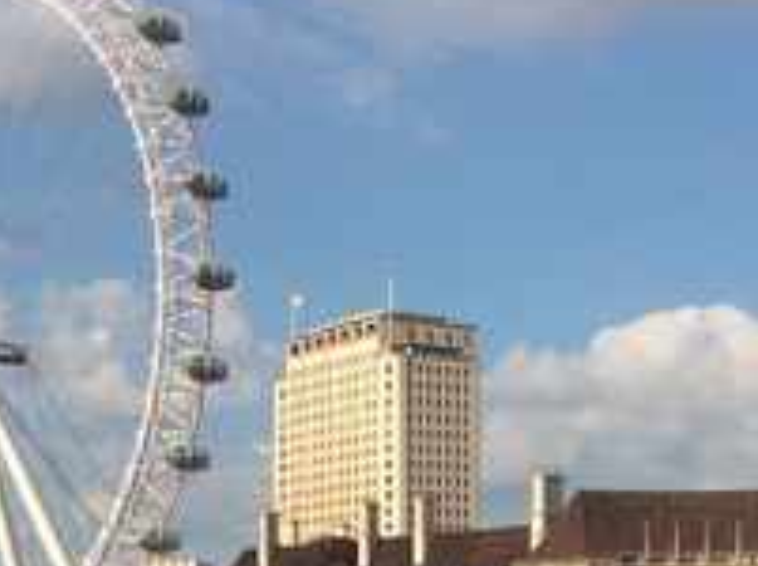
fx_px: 2295
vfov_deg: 13.6
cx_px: 222
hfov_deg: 18.7
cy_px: 728
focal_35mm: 105
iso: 32
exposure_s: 1/1300
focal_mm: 3.3
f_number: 2.4
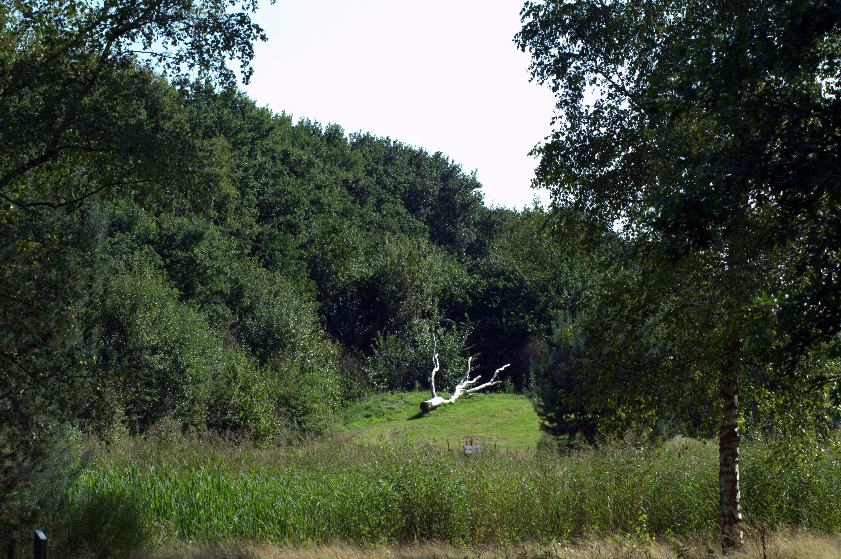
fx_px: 2870
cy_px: 280
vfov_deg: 11.1
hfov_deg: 16.7
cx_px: 420
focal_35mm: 123
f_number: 10
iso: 400
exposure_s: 1/320
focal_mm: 82
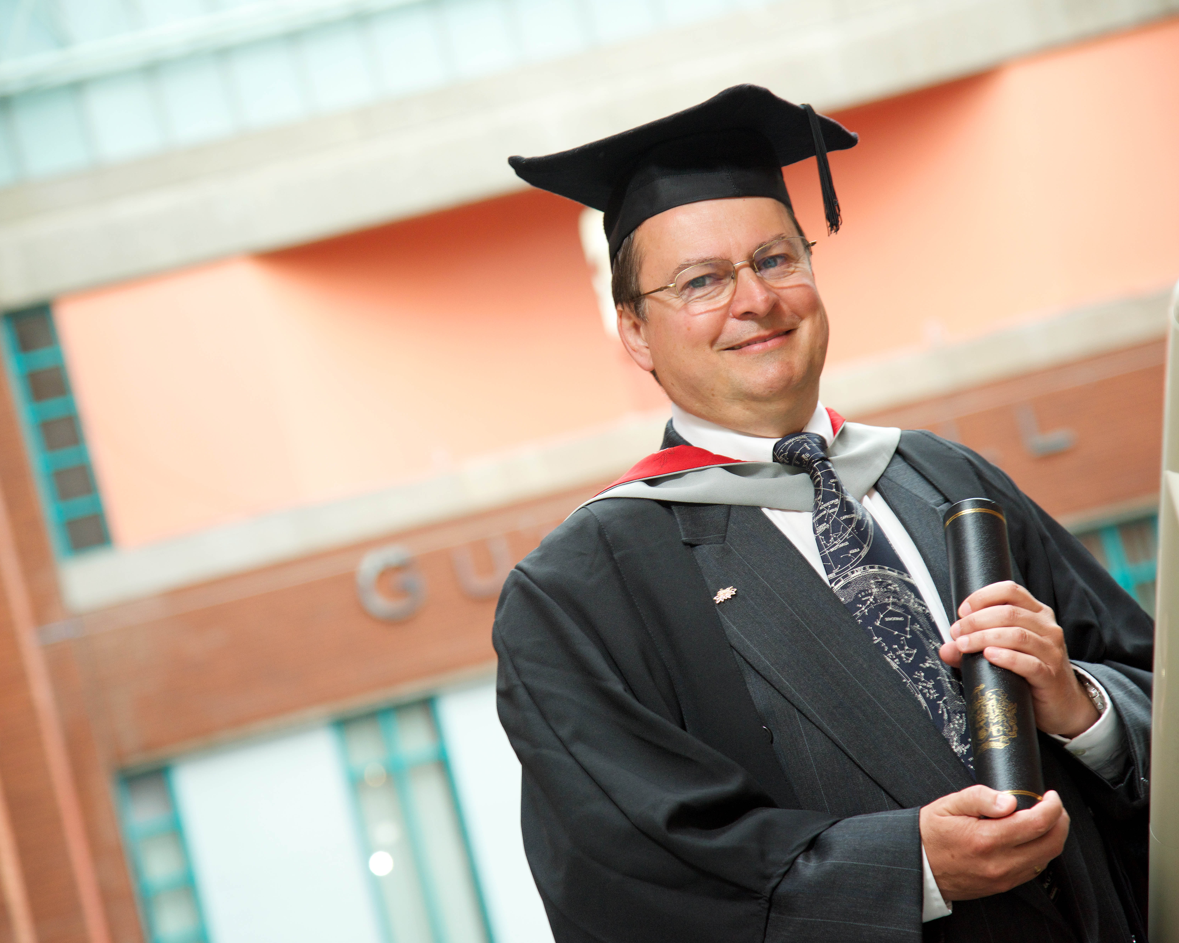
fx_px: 4152
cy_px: 470
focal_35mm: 119
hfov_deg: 16.2
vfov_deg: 13.0
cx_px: 577
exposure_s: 1/100
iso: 800
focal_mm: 105
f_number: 5
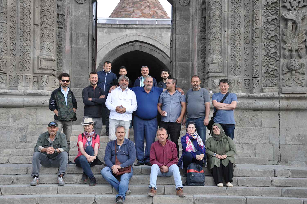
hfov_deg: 33.4
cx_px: 154
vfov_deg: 22.6
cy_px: 102
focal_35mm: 60
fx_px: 511
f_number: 6.3
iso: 200
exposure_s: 1/160
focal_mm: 40
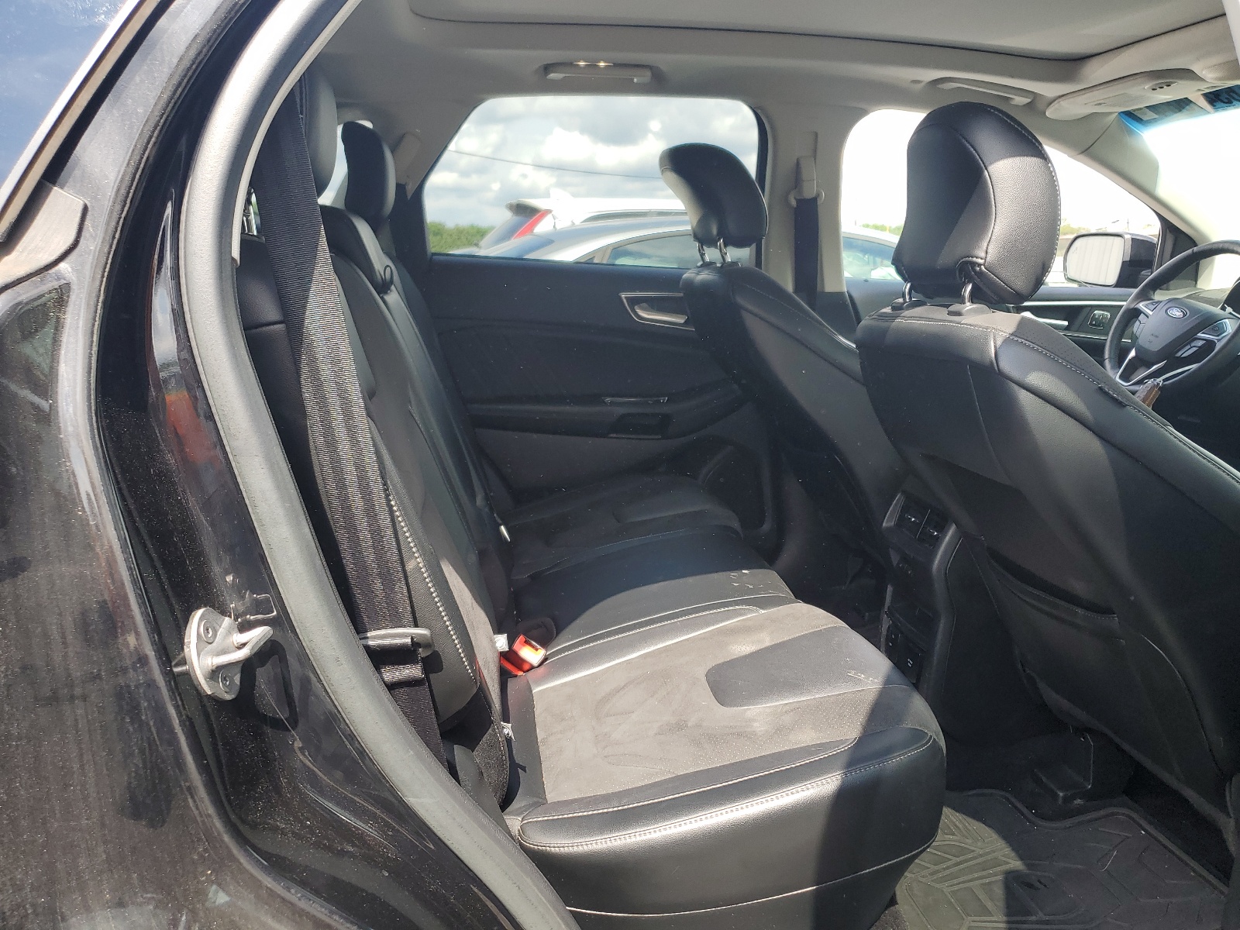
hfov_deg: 67.3
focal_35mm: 26
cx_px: 620
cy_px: 465
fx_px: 931
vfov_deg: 53.1
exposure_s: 1/476
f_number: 1.5
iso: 50
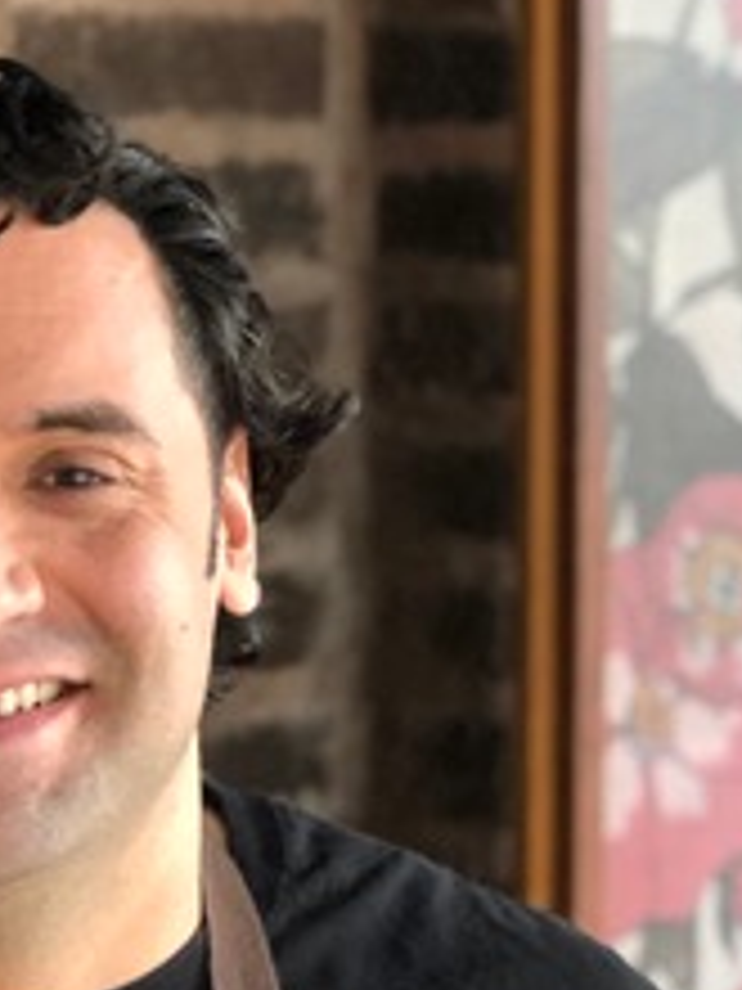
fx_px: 4744
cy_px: 472
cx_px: 346
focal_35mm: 166
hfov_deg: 8.9
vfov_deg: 11.9
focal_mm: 6.6
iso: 250
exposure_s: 1/30
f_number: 2.8
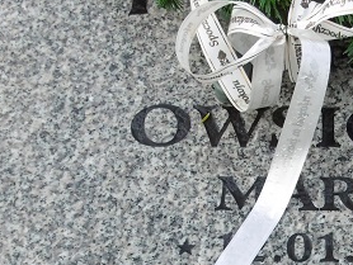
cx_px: 350
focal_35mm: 69
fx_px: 704
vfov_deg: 20.0
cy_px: 320
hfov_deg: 26.7
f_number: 3.1
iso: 100
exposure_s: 1/500
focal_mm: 4.3
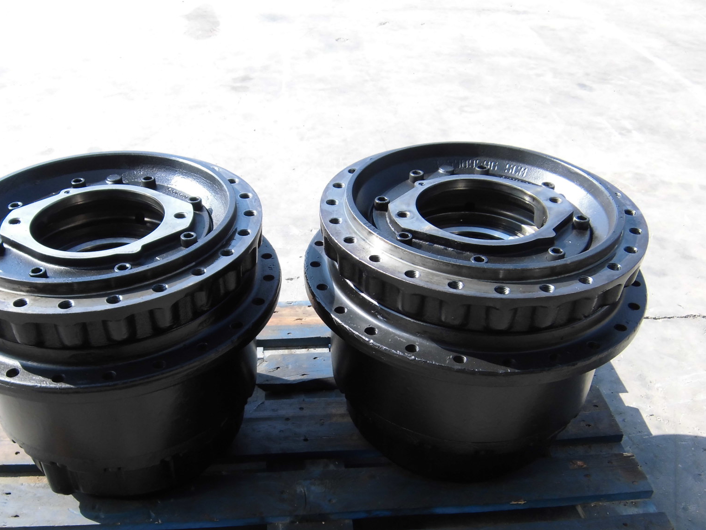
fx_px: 714
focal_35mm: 35
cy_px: 346
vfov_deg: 40.3
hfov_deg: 52.6
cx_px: 325
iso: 100
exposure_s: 1/400
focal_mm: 4.7
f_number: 2.8
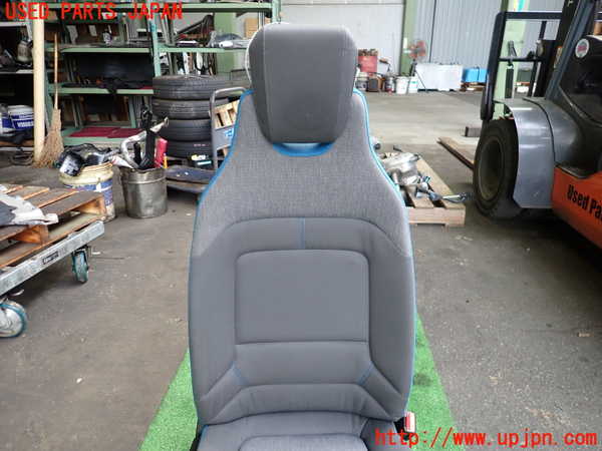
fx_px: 435
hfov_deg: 69.4
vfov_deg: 54.9
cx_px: 301
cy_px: 226
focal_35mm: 25
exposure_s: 1/100
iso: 200
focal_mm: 4.5
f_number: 2
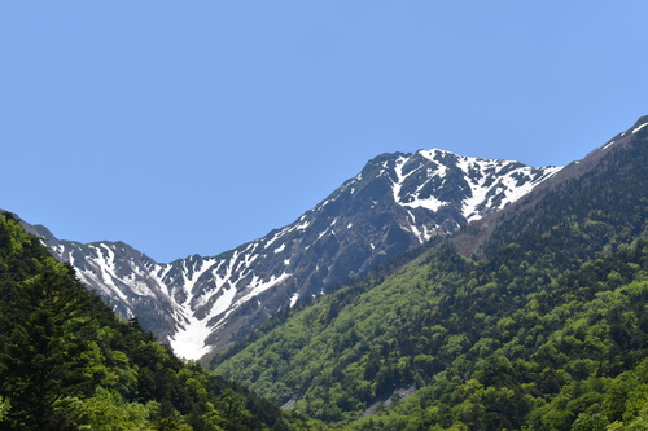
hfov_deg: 24.6
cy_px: 216
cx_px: 324
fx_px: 1484
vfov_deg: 16.5
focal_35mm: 82
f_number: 10
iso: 200
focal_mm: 55
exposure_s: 1/400
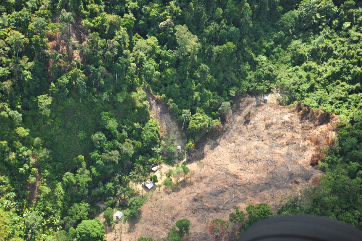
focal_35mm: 55
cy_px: 120
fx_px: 553
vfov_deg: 24.6
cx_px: 181
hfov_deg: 36.2
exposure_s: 1/320
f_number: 5
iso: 400
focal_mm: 55
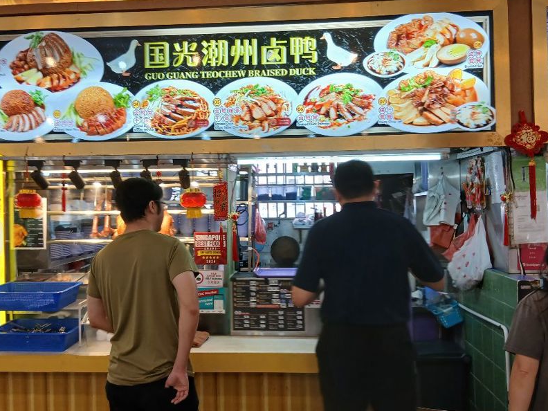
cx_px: 243
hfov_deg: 52.5
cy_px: 212
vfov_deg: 40.7
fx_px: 554
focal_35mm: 35
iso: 64
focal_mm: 3.98
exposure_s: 1/50
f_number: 1.8
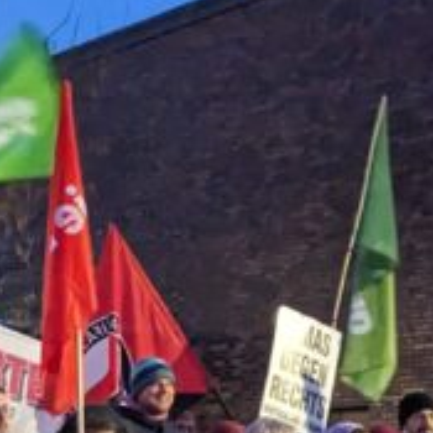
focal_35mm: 123
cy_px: 575
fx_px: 1741
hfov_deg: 14.2
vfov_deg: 13.6
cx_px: 250
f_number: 1.73
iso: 1503
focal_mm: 4.38
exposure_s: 1/16.7
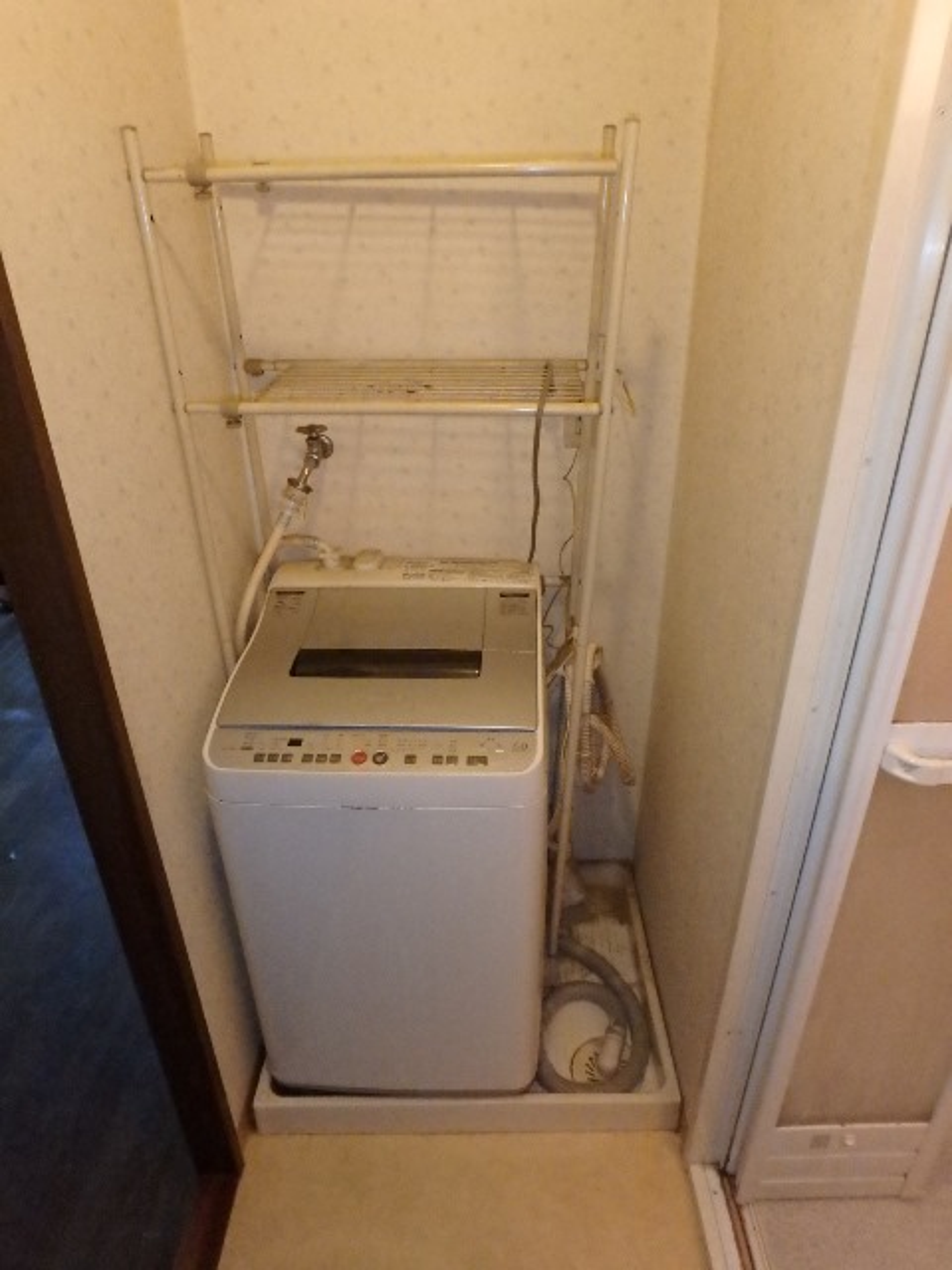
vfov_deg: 79.0
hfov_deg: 63.4
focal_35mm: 21
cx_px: 476
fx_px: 770
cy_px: 635
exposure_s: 1/30
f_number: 6
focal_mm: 3.7
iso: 1600
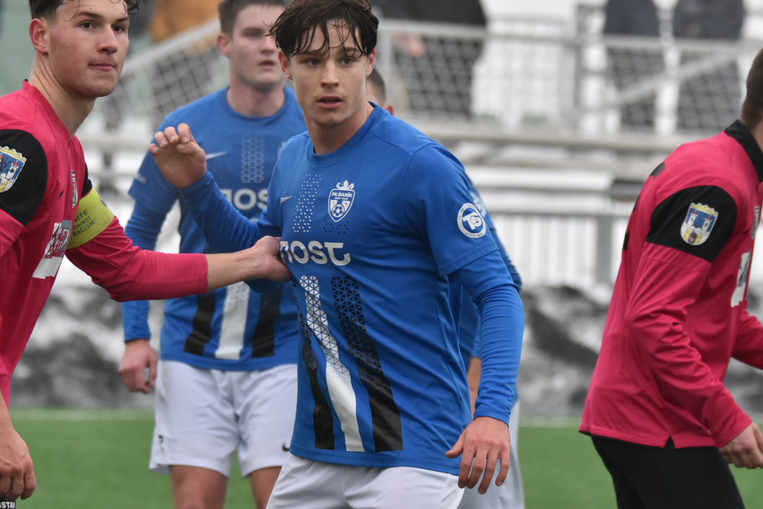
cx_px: 288
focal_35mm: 446
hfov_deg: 4.6
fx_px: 9451
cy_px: 206
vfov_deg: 3.1
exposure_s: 1/400
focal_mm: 220
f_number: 6
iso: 1000
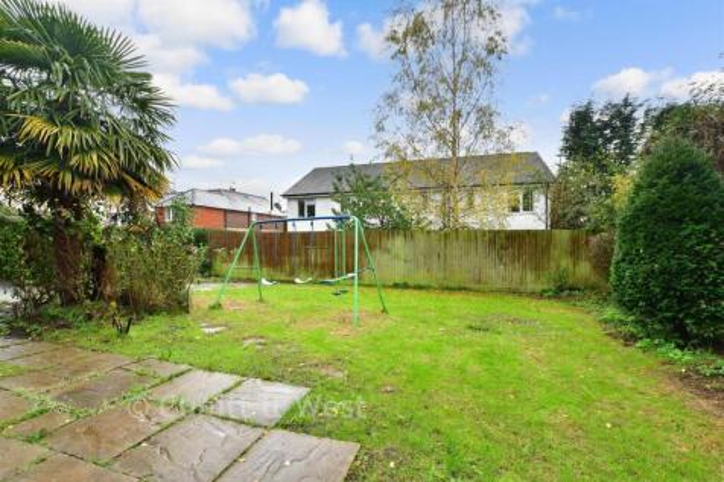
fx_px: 302
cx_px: 362
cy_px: 241
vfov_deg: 77.3
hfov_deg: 100.4
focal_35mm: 15
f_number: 9
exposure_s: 1/80
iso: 400
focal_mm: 10
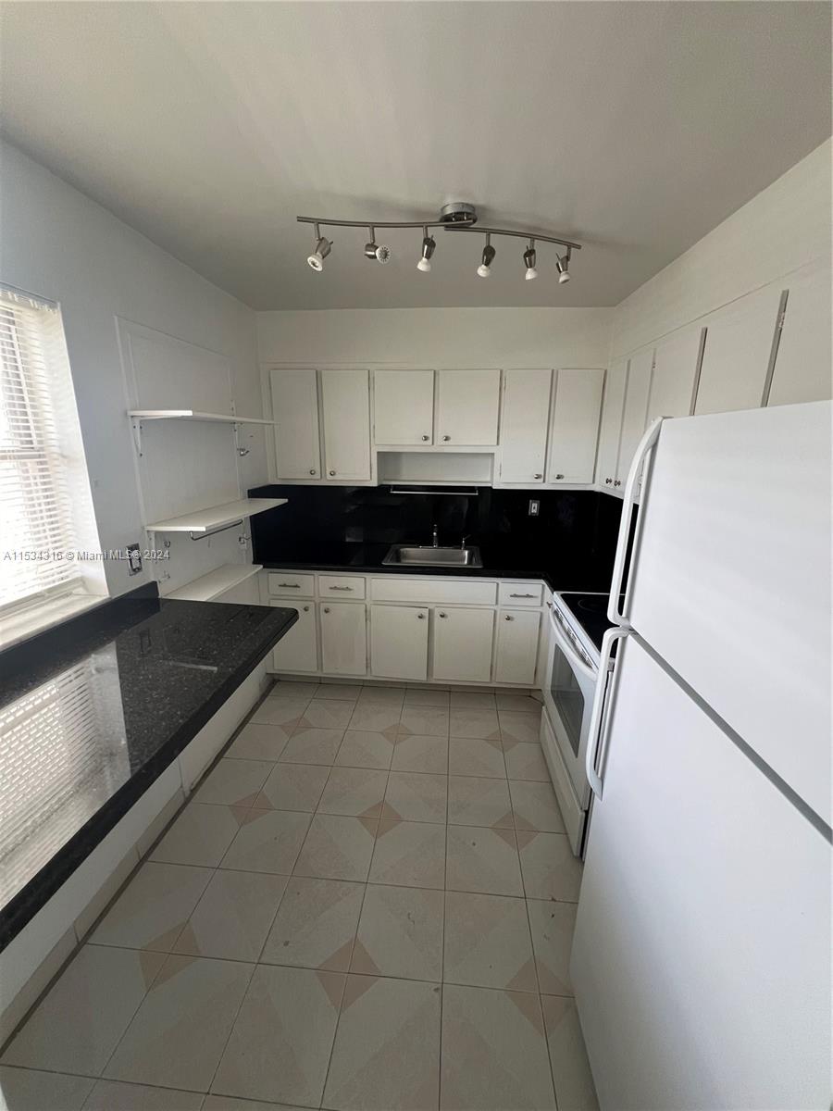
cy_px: 556
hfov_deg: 89.9
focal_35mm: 13
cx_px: 416
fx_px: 417
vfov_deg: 106.2
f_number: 1.8
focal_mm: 1.57
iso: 200
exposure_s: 1/99
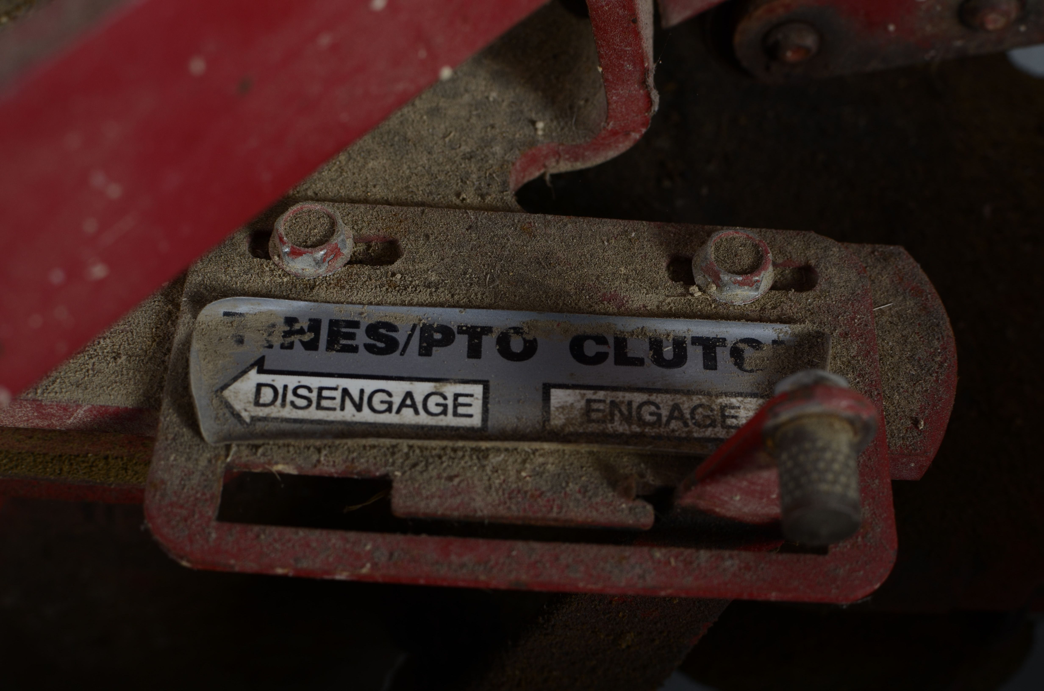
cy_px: 346
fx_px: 1519
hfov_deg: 37.9
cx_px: 522
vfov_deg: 25.6
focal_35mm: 52
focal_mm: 35
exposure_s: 1/125
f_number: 6.3
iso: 100
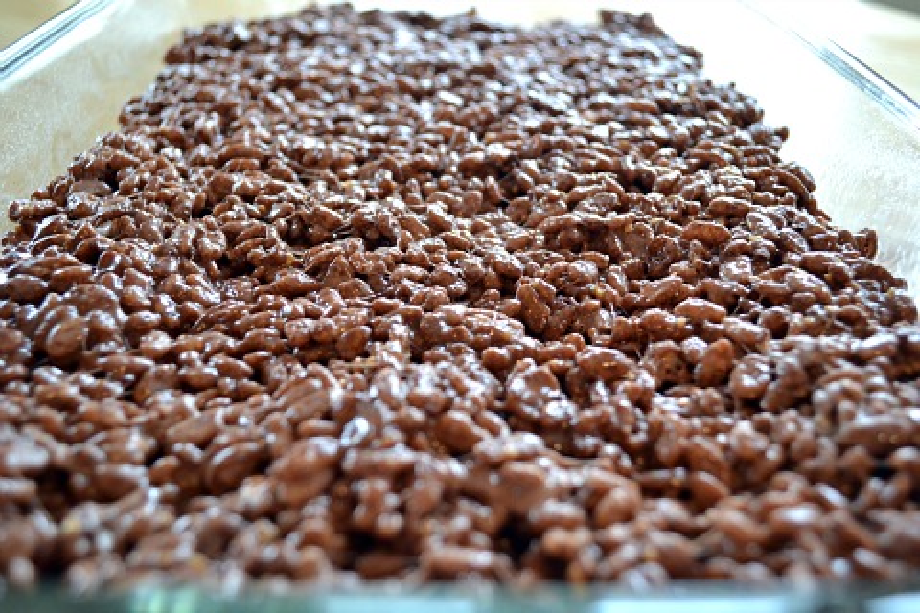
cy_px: 306
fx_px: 843
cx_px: 460
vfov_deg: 40.0
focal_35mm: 33
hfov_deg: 57.2
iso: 800
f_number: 4
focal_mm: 22
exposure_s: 1/50
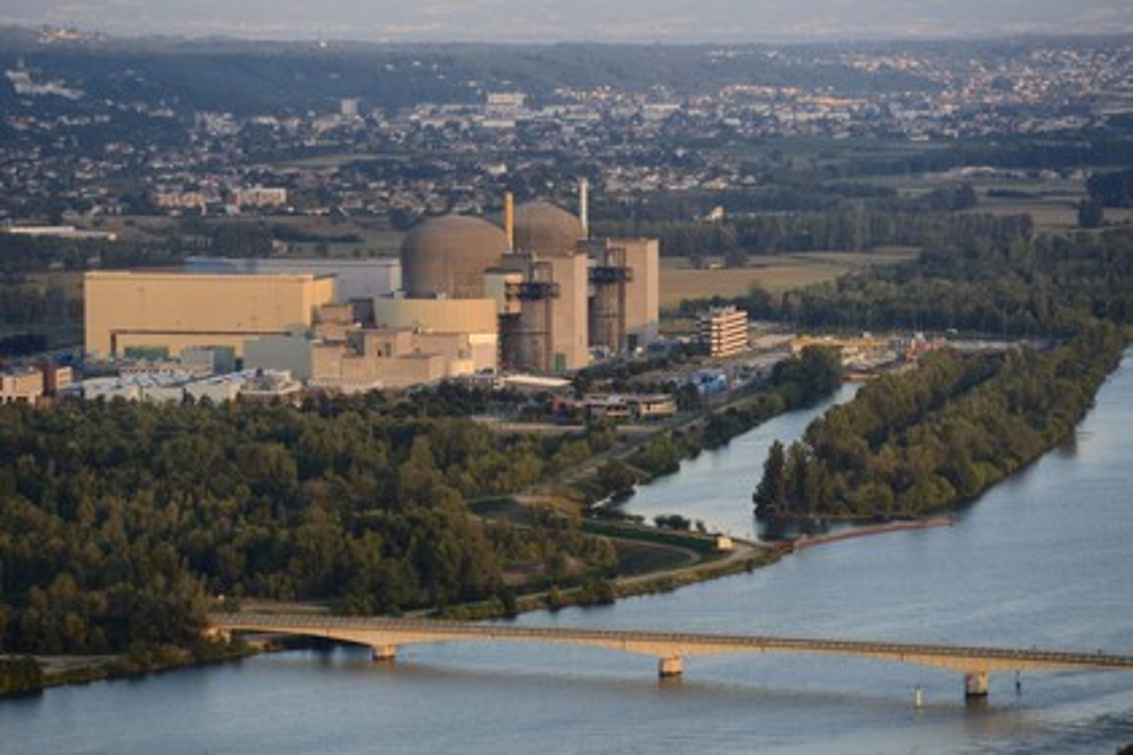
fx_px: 6137
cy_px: 378
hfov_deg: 10.5
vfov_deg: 7.0
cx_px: 566
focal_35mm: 195
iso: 200
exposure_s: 1/200
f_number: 6.3
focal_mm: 195
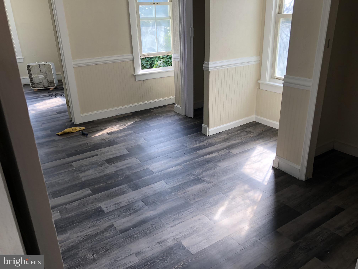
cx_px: 179
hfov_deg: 63.4
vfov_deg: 49.7
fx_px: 290
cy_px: 134
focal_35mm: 28
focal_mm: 4
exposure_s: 1/120
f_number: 1.8
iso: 32
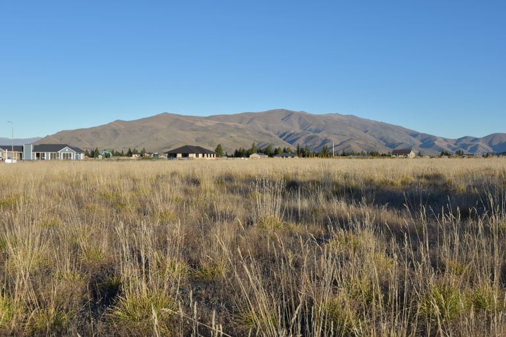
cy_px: 168
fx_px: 506
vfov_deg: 36.9
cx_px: 253
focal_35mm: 36
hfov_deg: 53.1
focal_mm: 24
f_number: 4.5
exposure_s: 1/1250
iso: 200
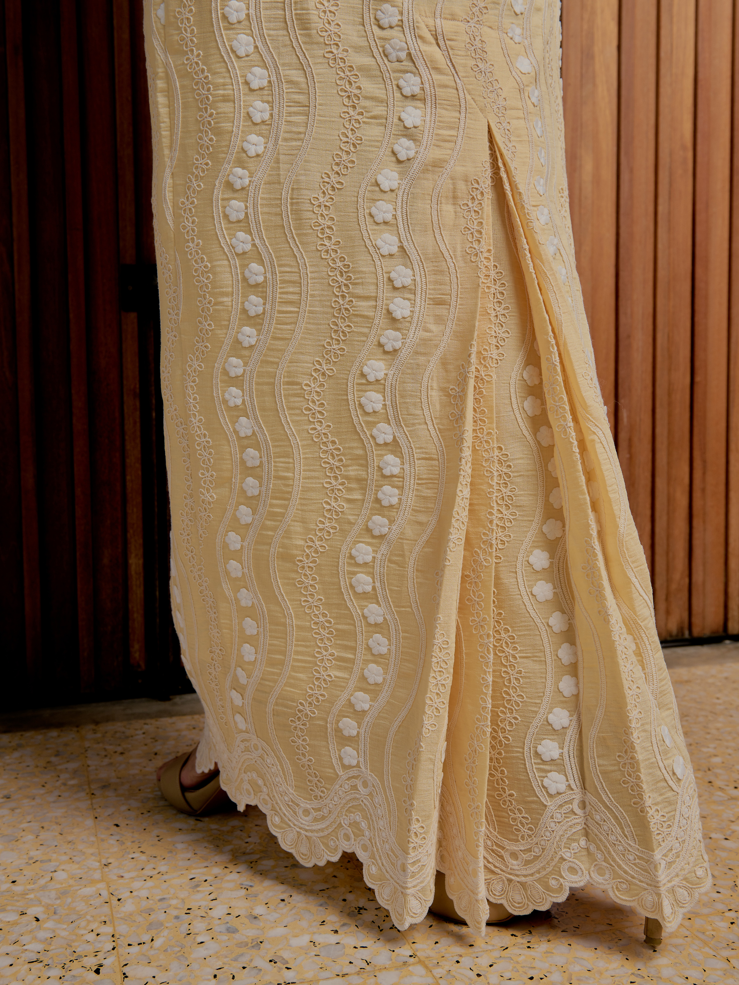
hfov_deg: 37.7
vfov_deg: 49.0
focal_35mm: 38
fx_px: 1082
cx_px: 370
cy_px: 469
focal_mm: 35
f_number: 8
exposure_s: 1/125
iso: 125
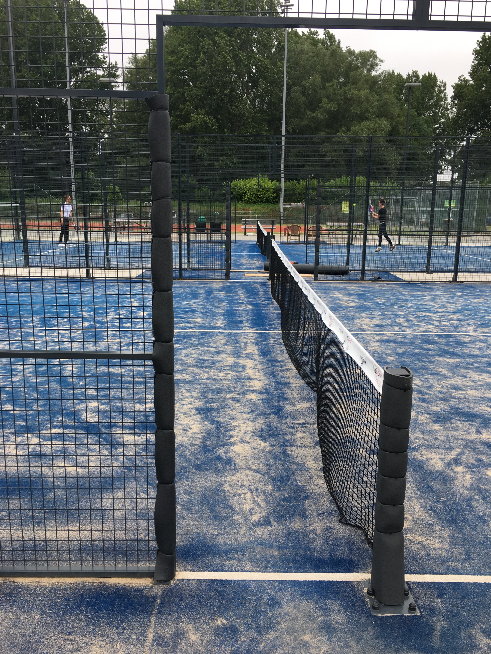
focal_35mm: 29
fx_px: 548
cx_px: 246
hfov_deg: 48.2
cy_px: 327
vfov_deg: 61.7
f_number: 2.2
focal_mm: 4.15
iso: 25
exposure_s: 1/463
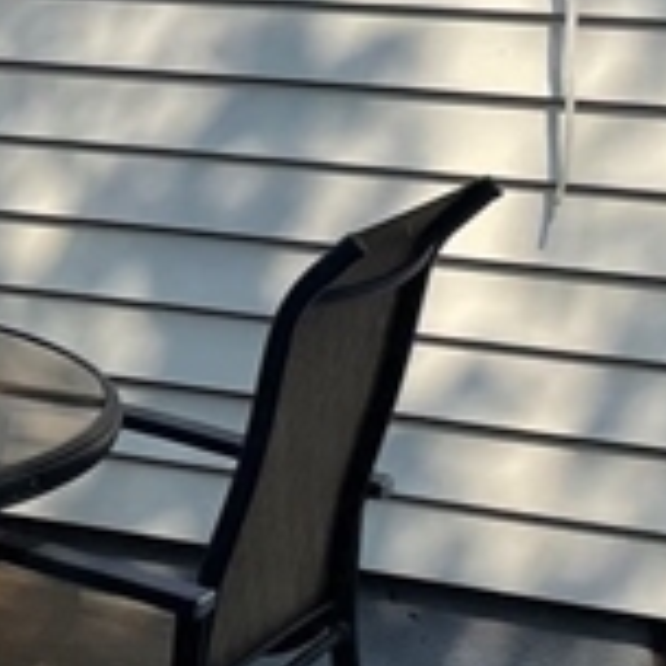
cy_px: -26
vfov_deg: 11.1
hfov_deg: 11.0
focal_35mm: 155
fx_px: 3374
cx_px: -162
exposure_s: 1/4831
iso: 32
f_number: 1.6
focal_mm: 4.2
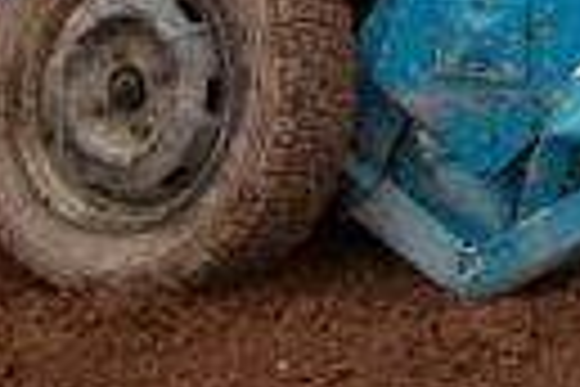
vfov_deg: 8.2
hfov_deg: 11.4
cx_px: 1133
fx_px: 2642
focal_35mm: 164
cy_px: -216
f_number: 4
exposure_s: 1/125
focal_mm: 22
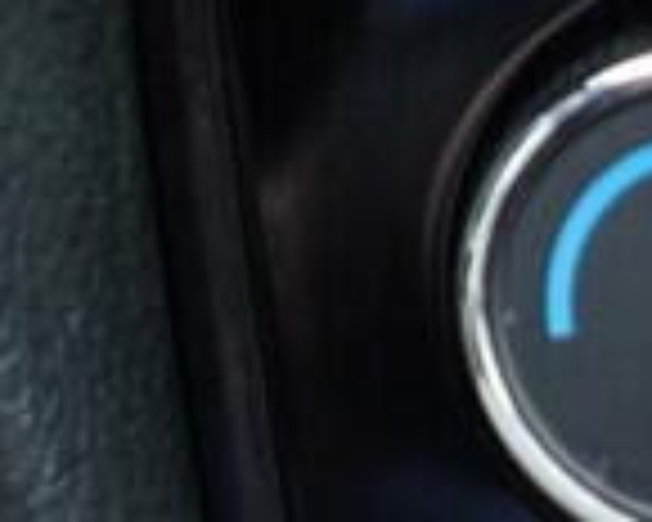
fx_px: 4612
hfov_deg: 7.0
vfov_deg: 6.4
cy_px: 583
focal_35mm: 239
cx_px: 2185
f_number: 2.8
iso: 800
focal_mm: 24
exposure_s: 1/40
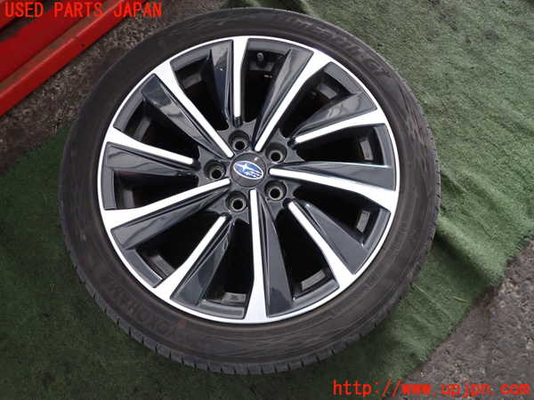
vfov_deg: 54.9
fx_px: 386
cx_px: 267
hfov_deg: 69.4
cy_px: 200
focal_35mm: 25
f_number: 2
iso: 320
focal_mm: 4.5
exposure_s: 1/30
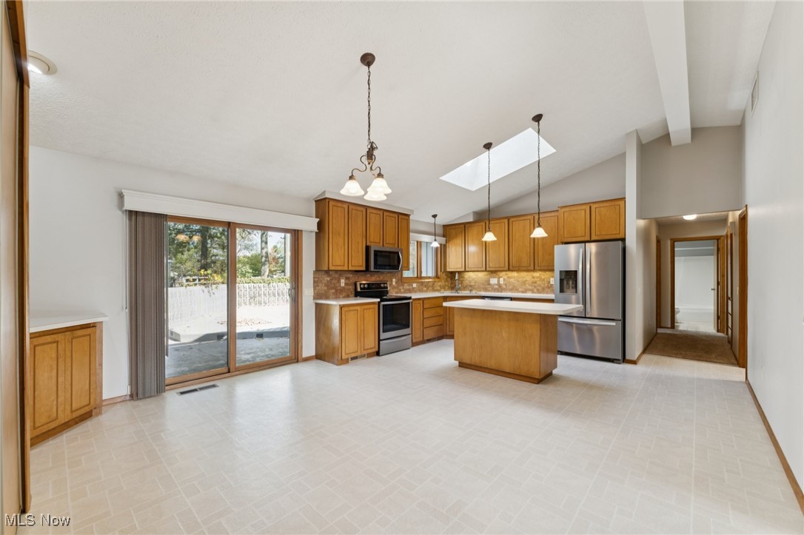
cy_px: 268
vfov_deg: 81.2
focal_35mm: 14
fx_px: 313
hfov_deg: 104.3
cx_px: 402
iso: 200
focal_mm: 14
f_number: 5.6
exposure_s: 1/30
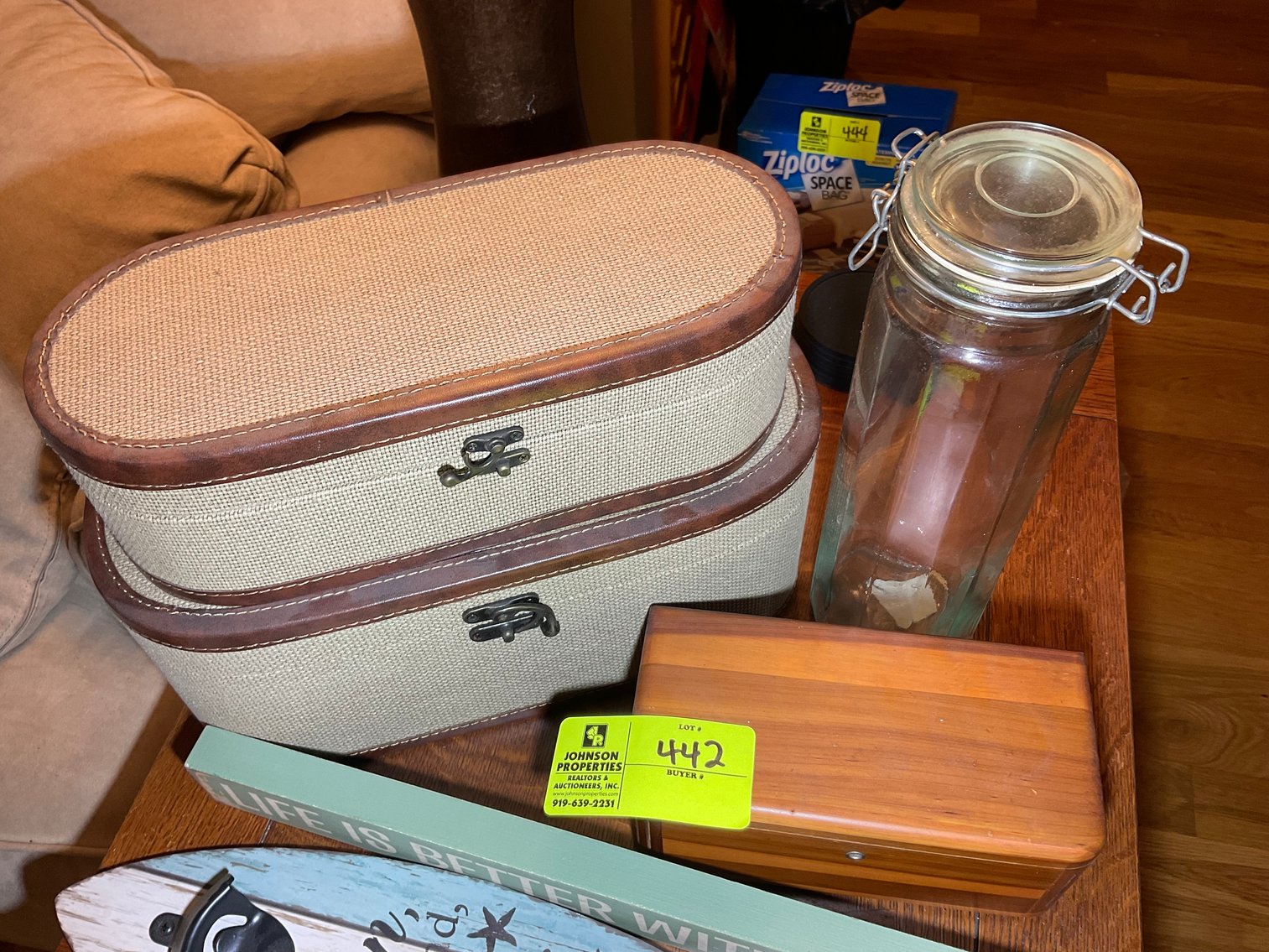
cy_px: 476
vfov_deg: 48.2
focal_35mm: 29
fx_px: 1063
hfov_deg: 61.7
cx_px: 634
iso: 64
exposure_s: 1/120
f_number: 1.8
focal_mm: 3
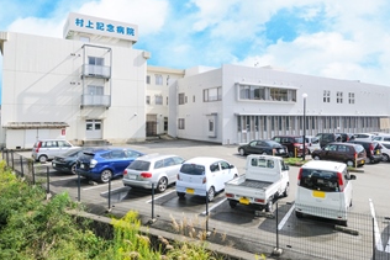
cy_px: 105
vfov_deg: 51.7
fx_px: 267
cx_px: 201
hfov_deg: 72.3
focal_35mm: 25
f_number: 13
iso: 200
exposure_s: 1/320
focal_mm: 13
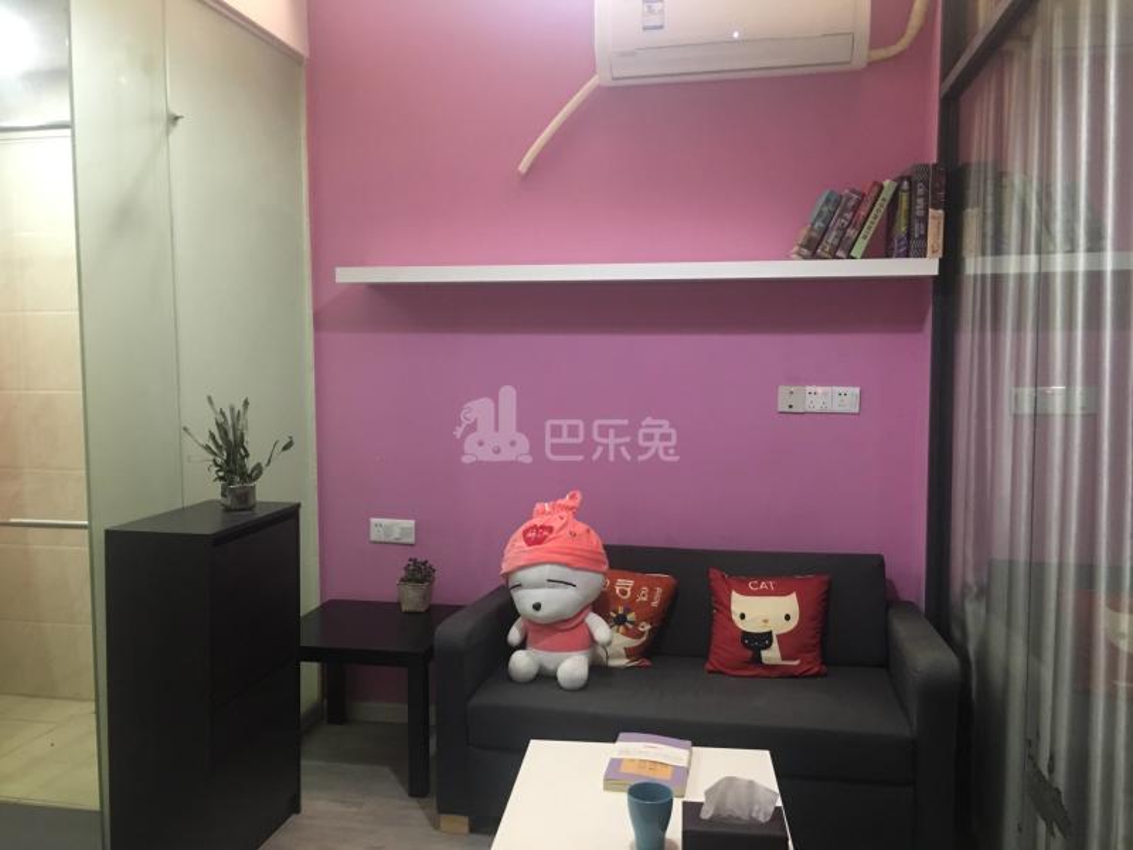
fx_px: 949
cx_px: 566
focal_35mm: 29
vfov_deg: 48.2
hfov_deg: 61.7
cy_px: 425
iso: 125
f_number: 2.2
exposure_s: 1/8
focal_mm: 4.15
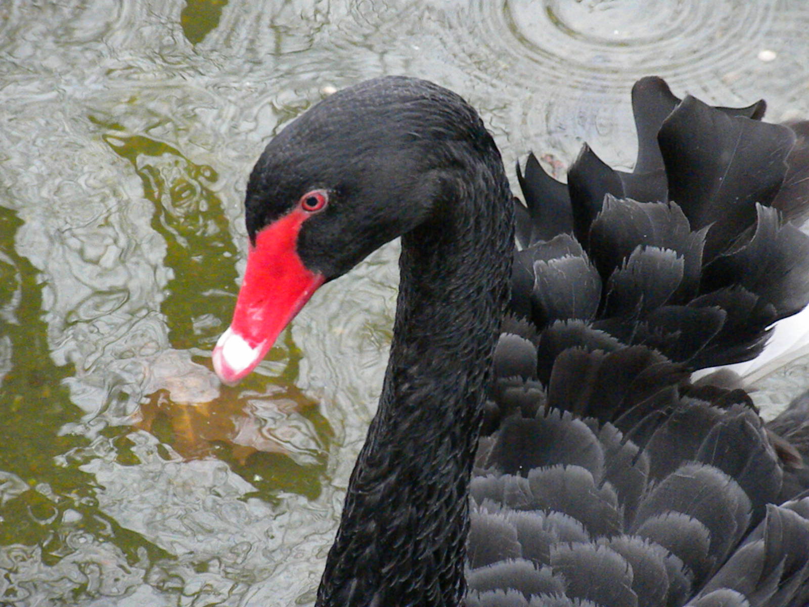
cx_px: 404
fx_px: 5562
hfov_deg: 8.3
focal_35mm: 238
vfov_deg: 6.2
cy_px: 304
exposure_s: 1/310
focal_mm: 42.1
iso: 1719
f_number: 5.2
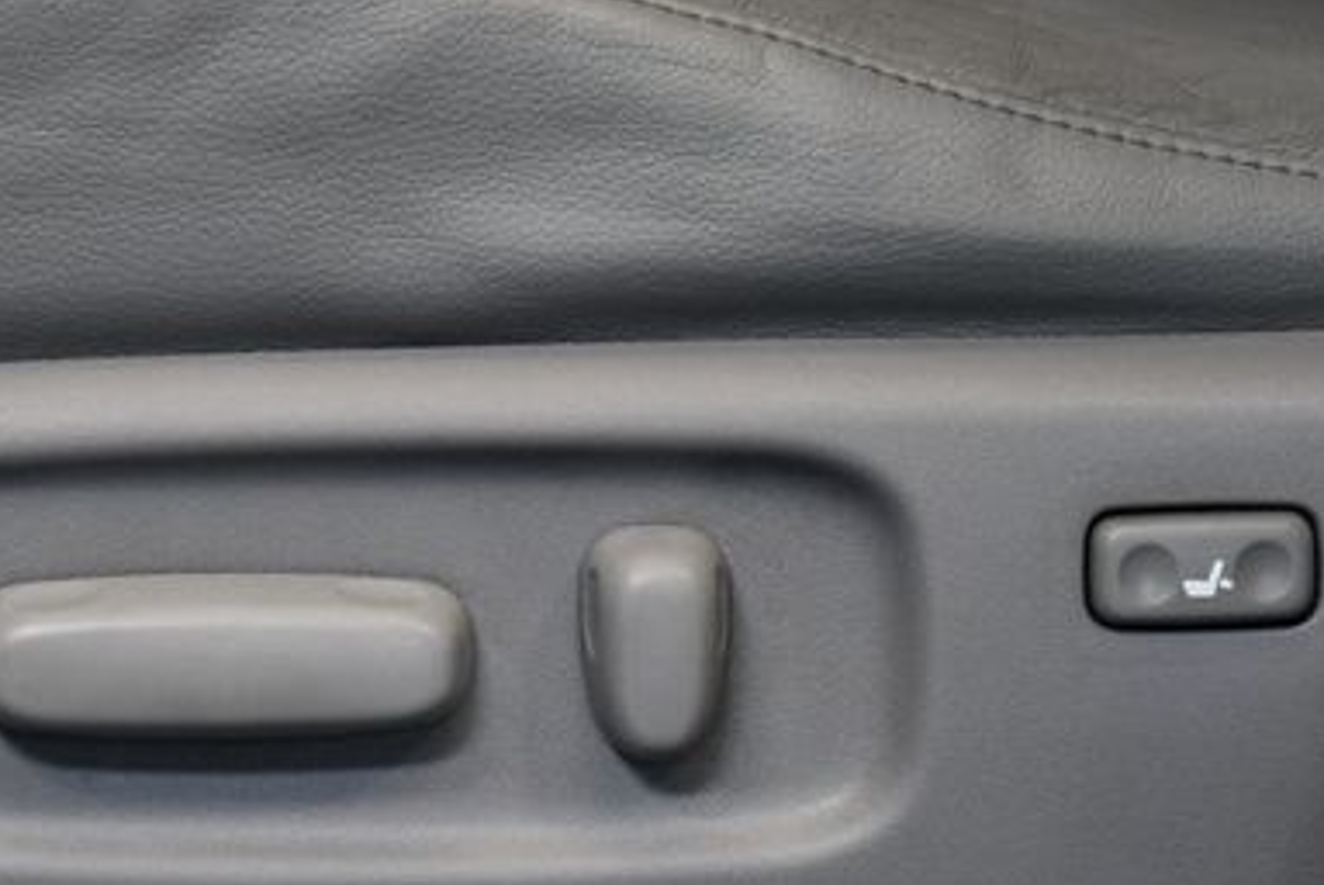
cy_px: 615
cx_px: 484
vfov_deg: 7.5
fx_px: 6772
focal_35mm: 184
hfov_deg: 11.2
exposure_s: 1/125
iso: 1400
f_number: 5.6
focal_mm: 55
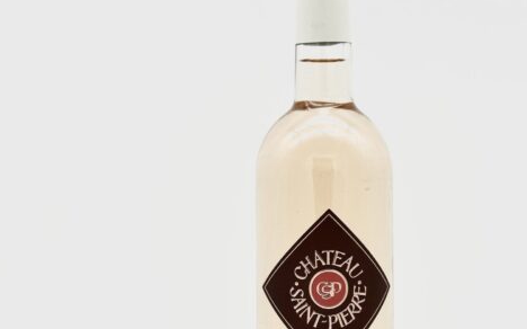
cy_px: 223
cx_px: 327
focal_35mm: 87
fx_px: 1249
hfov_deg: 23.8
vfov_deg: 15.0
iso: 64
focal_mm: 6.86
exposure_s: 1/1062
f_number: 1.78
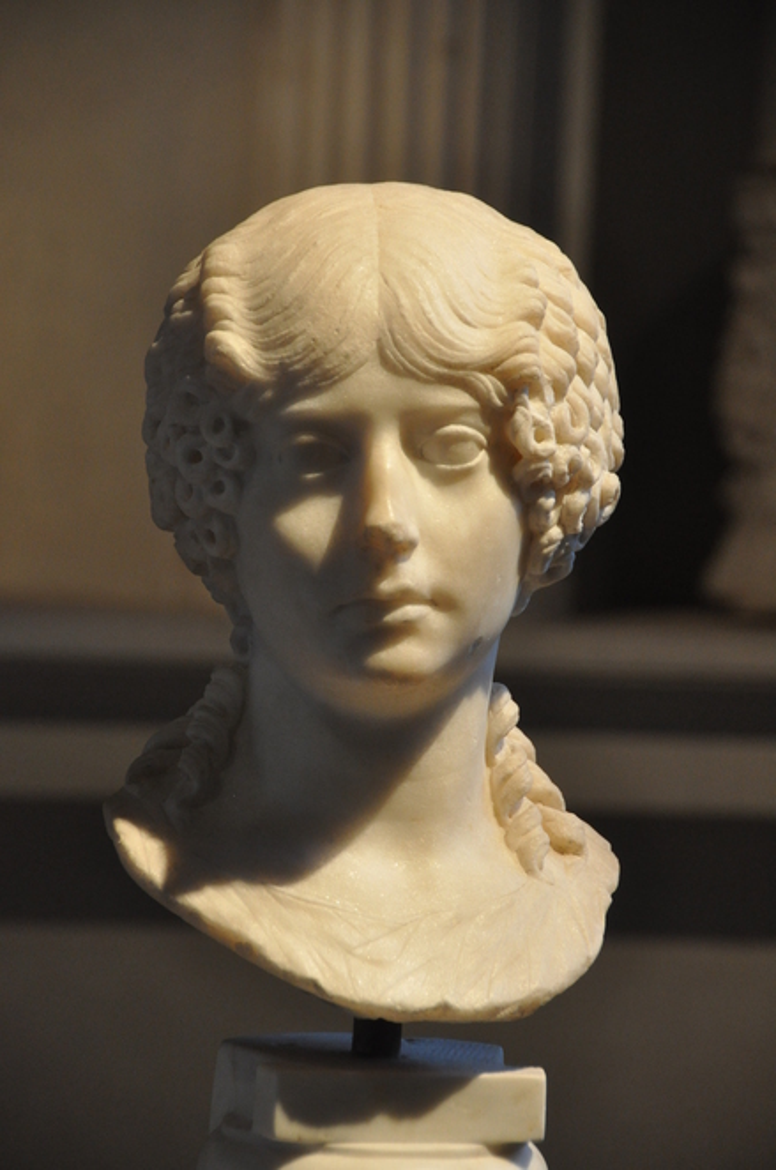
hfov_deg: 8.1
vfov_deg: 12.3
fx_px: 5452
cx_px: 388
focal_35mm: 168
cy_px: 585
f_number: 5.3
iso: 1250
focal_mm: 112
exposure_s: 1/80
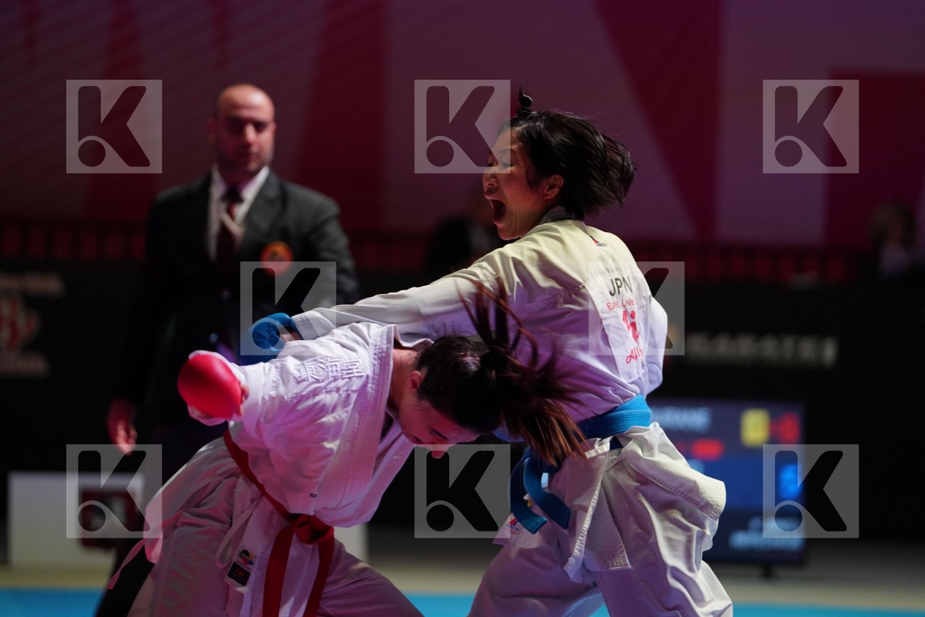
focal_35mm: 151
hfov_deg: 13.6
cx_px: 462
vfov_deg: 9.1
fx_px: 3880
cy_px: 308
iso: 2000
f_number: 2.8
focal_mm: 151
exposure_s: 1/1000
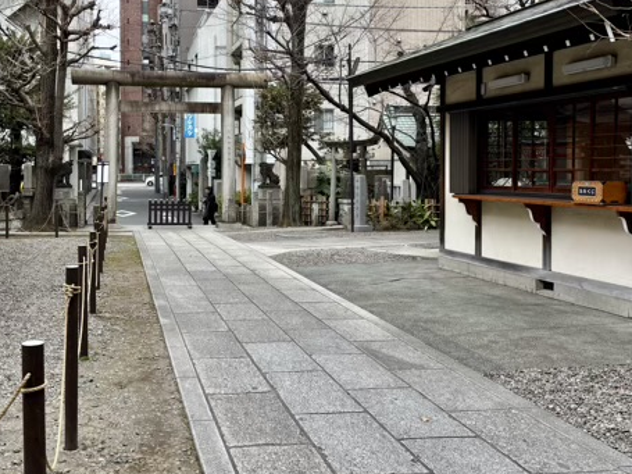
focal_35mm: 40
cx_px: 185
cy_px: 191
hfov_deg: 45.7
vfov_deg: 35.8
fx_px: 730
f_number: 1.6
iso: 50
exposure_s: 1/448
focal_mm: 5.96
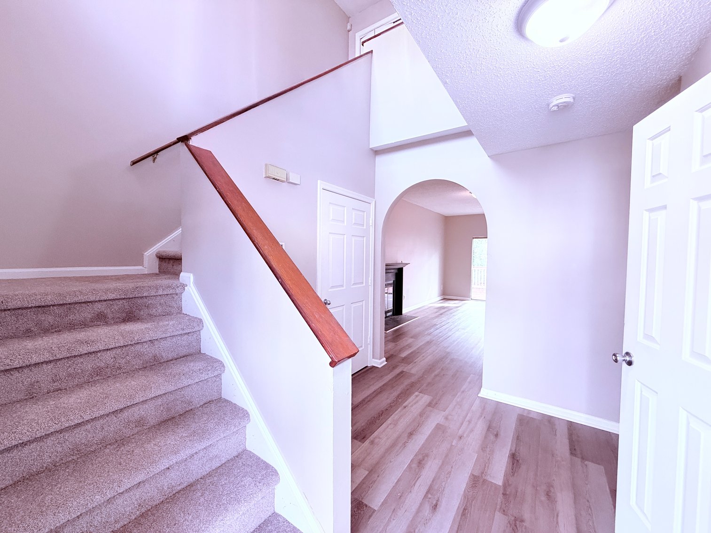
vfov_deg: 85.7
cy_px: 266
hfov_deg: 102.1
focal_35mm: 14
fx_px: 288
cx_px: 356
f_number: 2.2
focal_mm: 2.22
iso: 200
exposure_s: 1/120
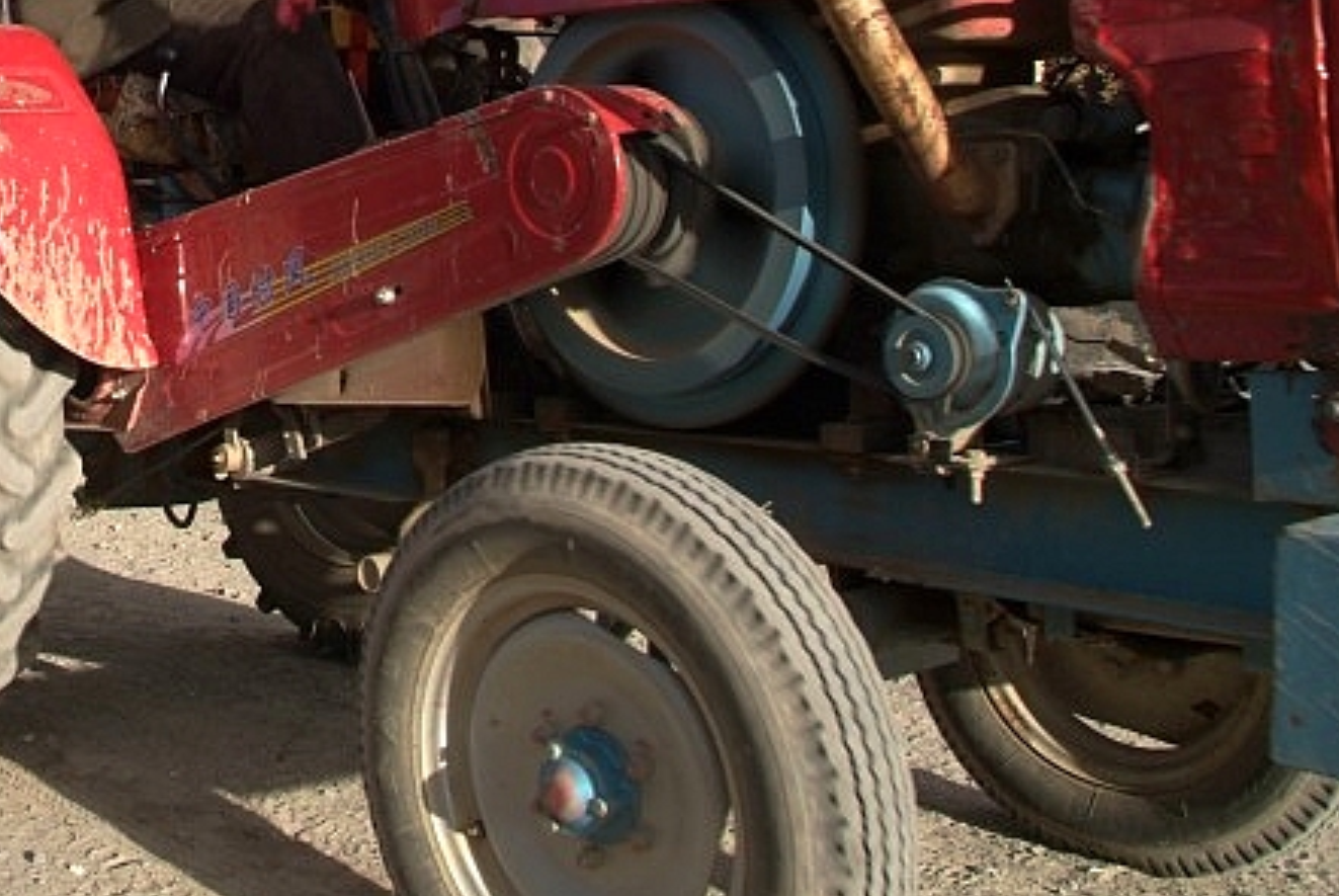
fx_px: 1824
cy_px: 123
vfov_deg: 26.8
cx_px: 170
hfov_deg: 38.0
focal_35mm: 49
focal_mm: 18
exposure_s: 1/250
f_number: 8
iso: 200
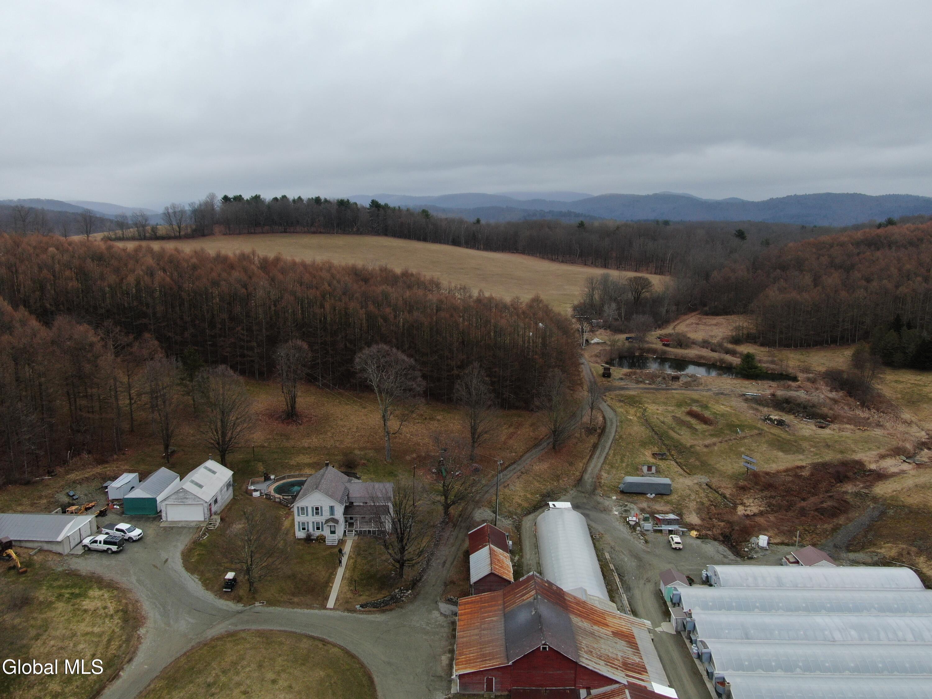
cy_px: 350
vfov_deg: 56.8
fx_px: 646
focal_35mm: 24
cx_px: 466
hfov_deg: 71.6
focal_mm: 4.39
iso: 100
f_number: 2.8
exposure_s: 1/30
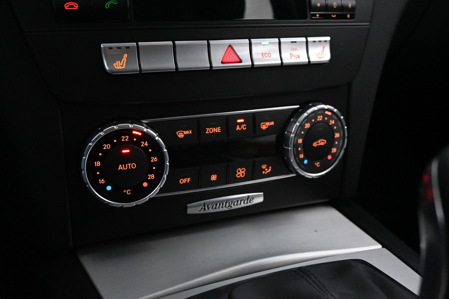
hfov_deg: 48.7
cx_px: 224
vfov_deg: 33.6
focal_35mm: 40
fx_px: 496
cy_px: 150
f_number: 4.5
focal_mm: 26.5
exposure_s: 1/40
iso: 7200
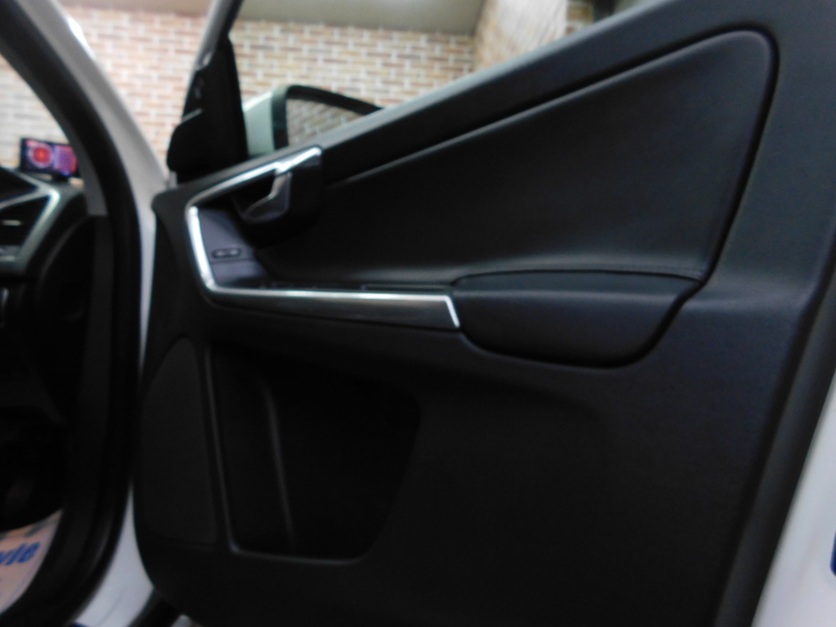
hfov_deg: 73.9
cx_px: 418
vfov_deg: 58.9
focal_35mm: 23
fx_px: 555
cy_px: 314
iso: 320
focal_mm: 4
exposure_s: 1/30
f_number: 3
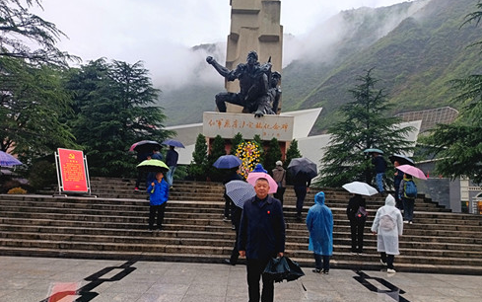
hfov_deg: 70.4
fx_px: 342
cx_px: 245
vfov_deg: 47.6
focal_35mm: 26
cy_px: 159
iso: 211
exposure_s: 1/100
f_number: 1.75
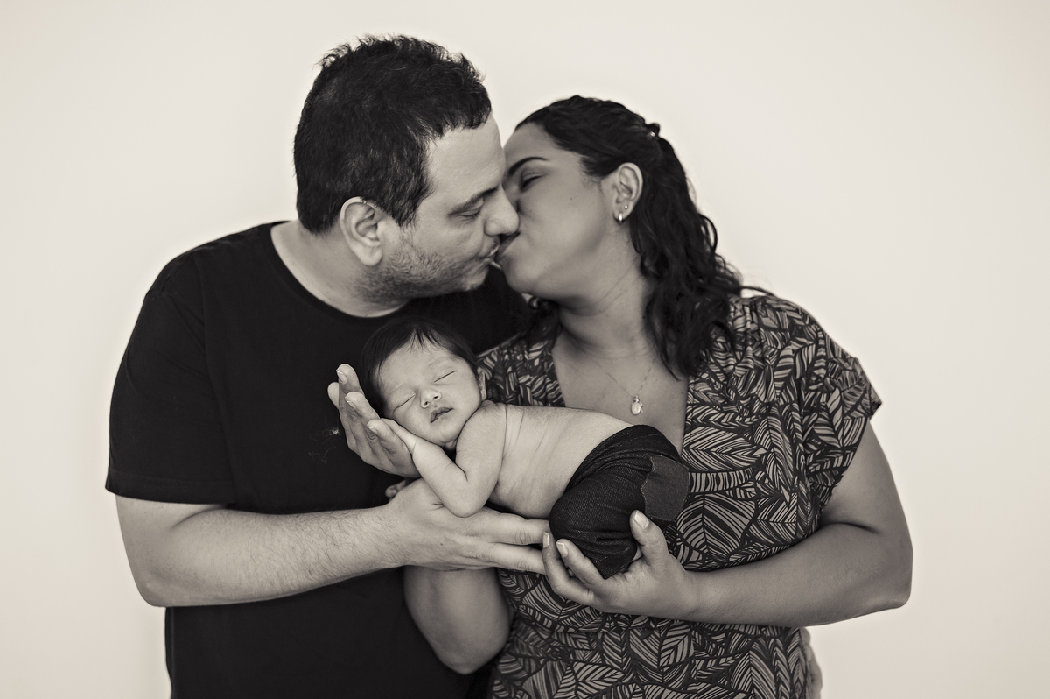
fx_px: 1020
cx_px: 525
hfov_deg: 54.5
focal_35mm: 35
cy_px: 350
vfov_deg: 37.8
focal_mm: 35
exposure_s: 1/200
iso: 320
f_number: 2.8
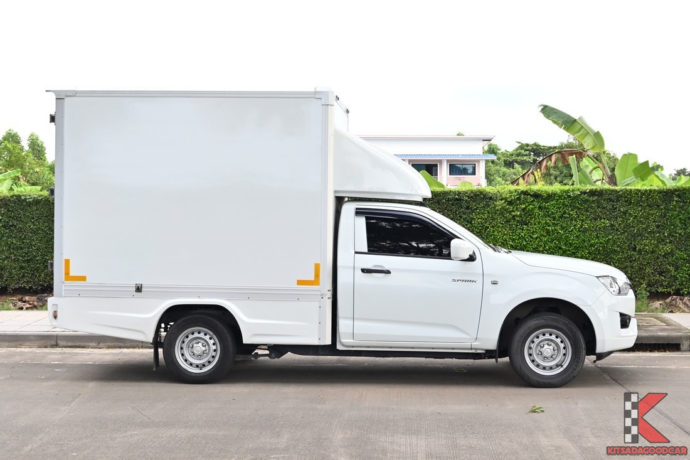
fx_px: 996
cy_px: 230
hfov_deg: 38.2
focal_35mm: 52
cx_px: 345
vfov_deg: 26.0
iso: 1100
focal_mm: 35
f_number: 6.7
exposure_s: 1/750
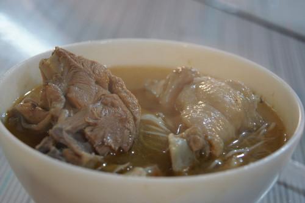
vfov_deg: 16.5
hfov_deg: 24.6
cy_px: 102
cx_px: 152
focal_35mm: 82
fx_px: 699
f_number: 5.6
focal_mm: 55
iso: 800
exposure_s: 1/15
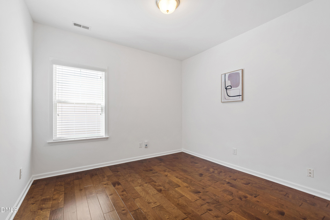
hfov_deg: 100.4
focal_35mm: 15
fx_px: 137
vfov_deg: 77.3
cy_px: 110
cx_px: 165
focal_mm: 10
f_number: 8
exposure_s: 1/5
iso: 100
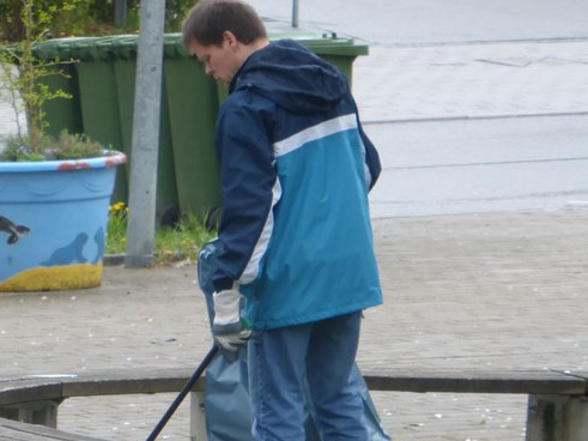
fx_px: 7608
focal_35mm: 448
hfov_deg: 4.4
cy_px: 228
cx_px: 6
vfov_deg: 3.3
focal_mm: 35.6
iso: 125
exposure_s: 1/80
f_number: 5.5
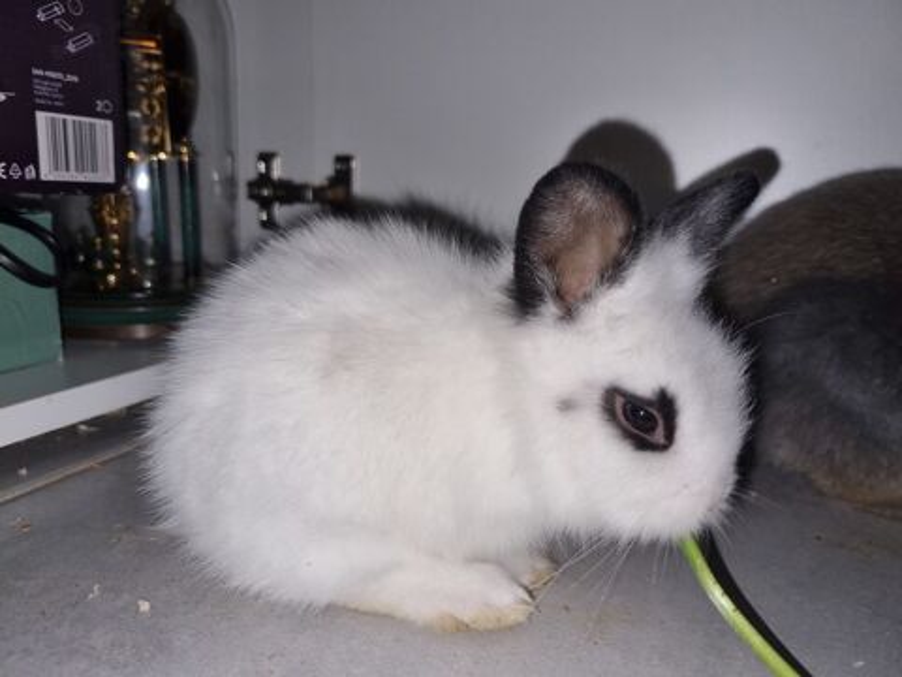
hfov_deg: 67.3
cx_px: 451
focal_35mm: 26
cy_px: 338
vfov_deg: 53.1
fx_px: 677
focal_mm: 5.4
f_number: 1.8
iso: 50
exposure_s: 1/386
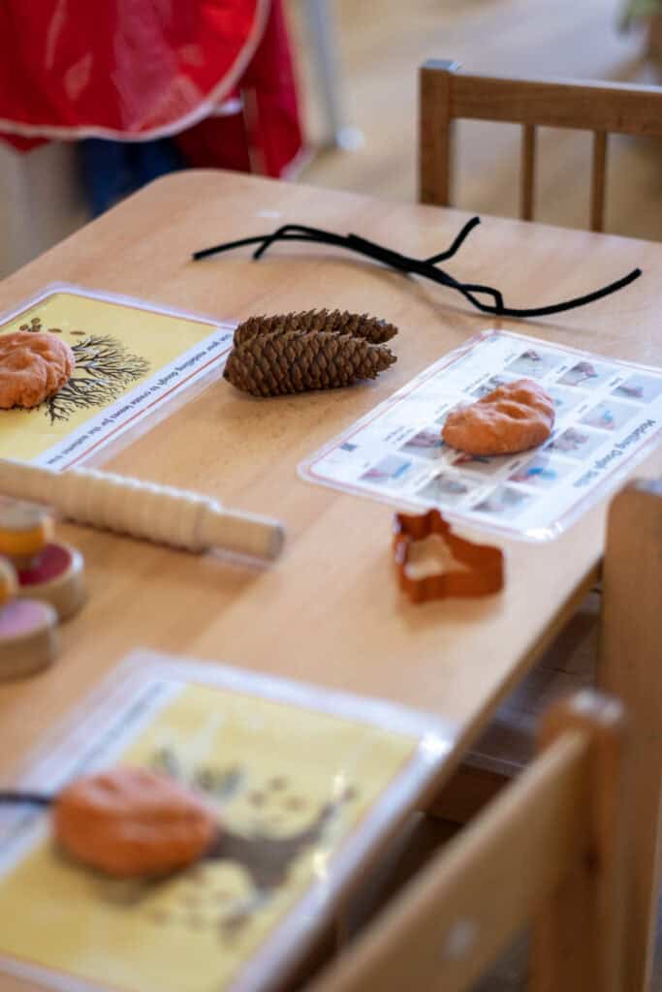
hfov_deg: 16.3
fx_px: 2316
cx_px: 331
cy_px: 496
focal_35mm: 84
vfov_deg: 24.2
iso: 125
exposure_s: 1/100
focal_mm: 56
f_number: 1.2
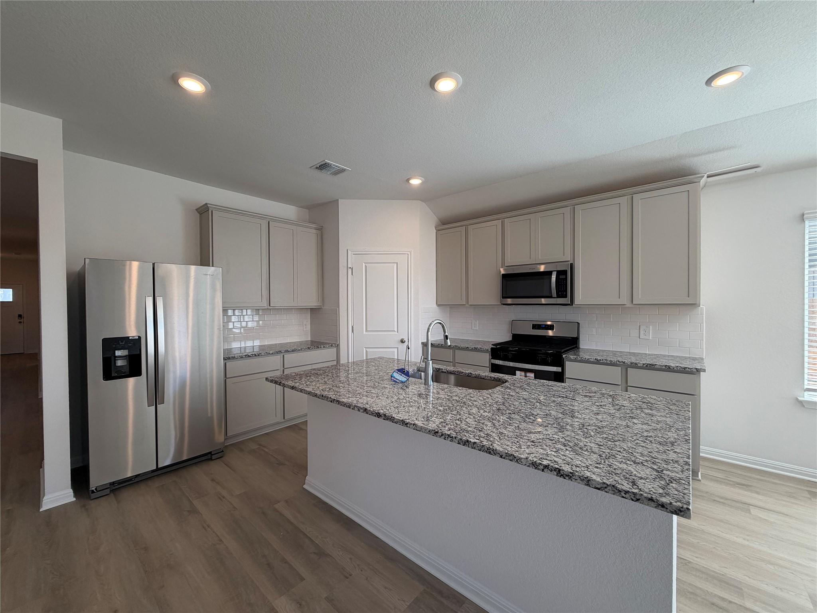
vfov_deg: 85.7
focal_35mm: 14
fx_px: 330
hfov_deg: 102.1
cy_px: 306
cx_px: 408
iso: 64
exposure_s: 1/120
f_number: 2.2
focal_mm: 2.22
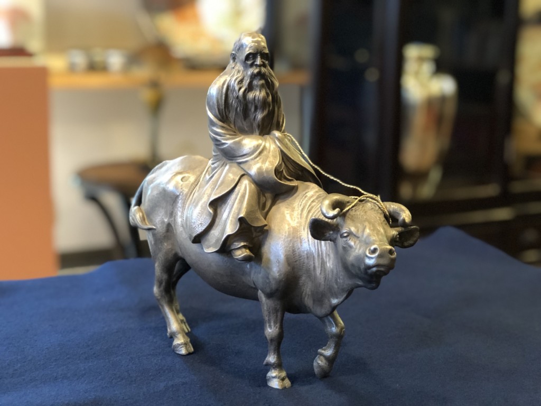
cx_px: 270
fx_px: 891
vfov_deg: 25.7
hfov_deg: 33.8
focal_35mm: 57
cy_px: 203
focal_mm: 6.6
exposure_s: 1/33
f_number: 2.8
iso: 640
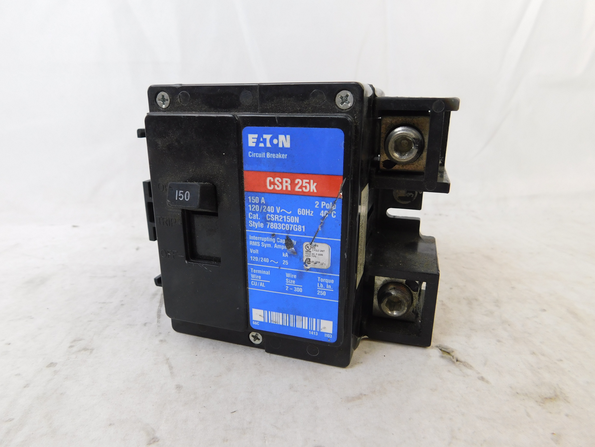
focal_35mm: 23
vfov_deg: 58.9
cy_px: 224
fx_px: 395
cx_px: 298
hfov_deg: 73.9
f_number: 3
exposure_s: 1/30
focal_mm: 4
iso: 160
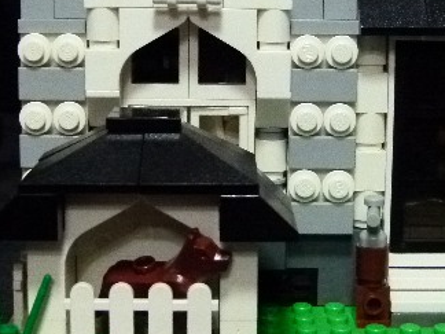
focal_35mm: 83
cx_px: 273
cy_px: 103
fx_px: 1067
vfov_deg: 17.7
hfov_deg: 23.5
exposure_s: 1/60
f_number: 3.2
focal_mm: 7.6
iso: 800
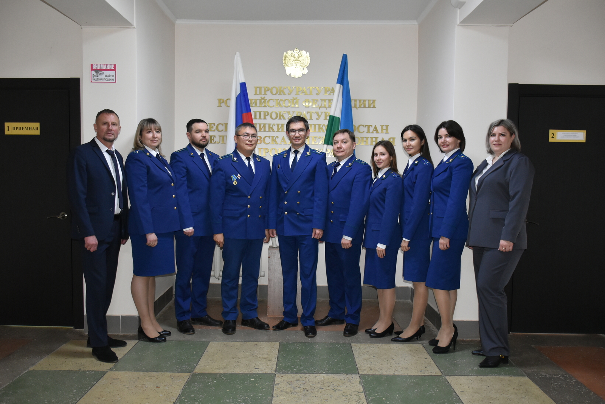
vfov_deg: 43.6
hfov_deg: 61.9
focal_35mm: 30
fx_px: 504
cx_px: 302
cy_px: 202
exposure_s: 1/100
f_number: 3.5
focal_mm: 20
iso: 1600
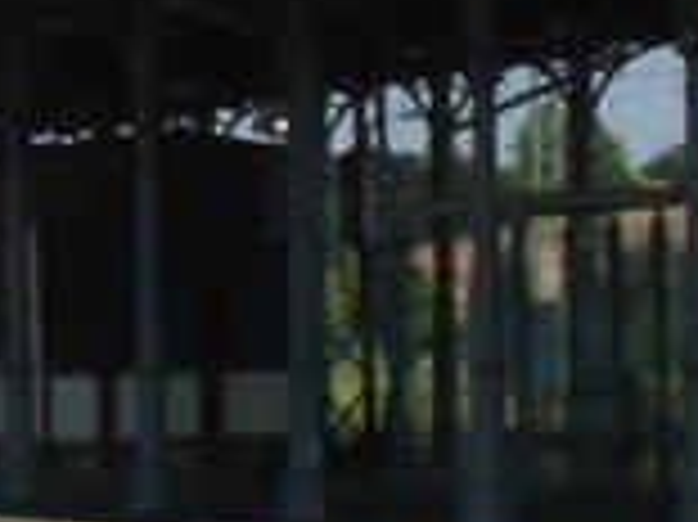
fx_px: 9853
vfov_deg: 3.0
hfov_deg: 4.0
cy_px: 153
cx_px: -793
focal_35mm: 489
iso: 100
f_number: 5.1
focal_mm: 11.2
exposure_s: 1/899
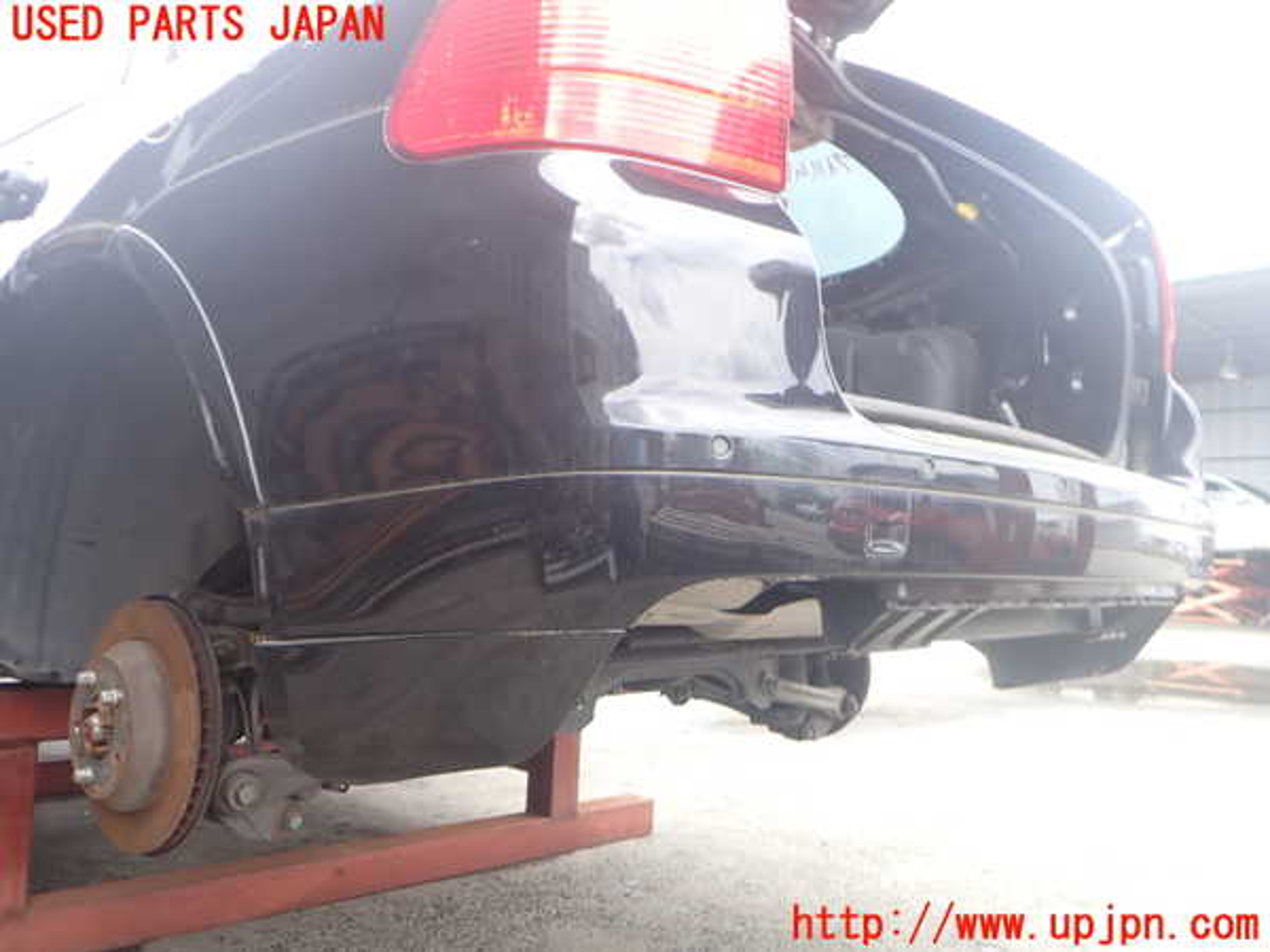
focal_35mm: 30
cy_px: 476
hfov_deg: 60.0
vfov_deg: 46.8
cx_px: 635
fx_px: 1101
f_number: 2.3
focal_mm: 5.4
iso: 100
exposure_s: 1/200
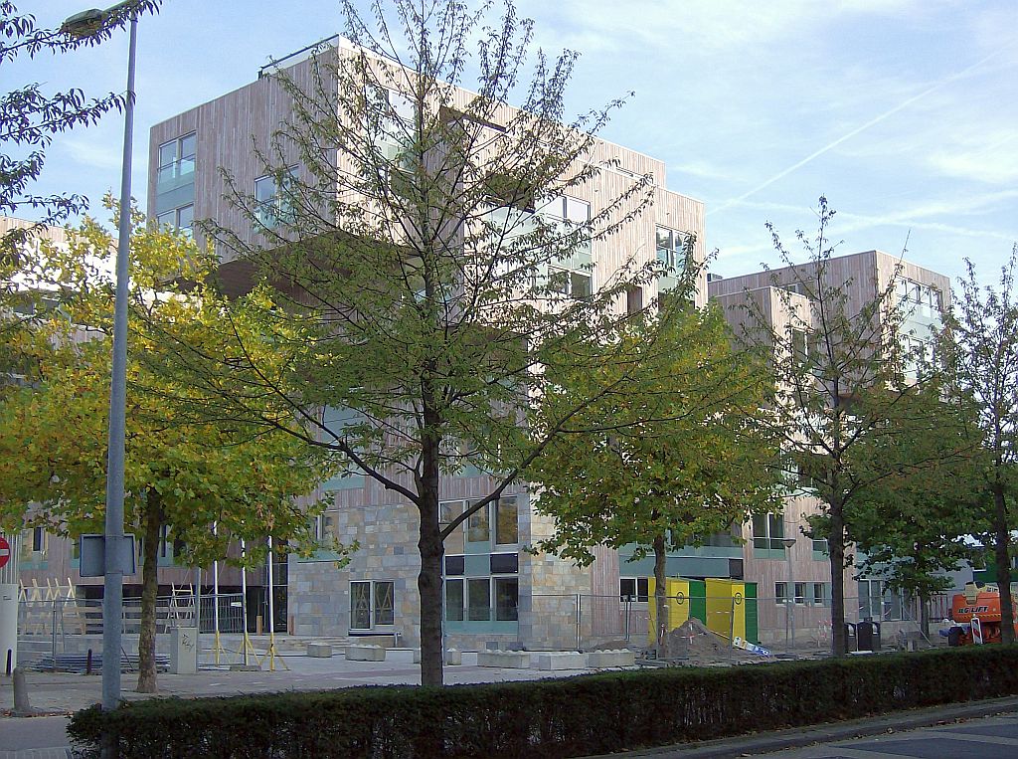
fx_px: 1350
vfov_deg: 31.4
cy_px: 380
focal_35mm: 46
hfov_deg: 41.3
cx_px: 509
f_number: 3.1
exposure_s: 1/359
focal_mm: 7.7
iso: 100
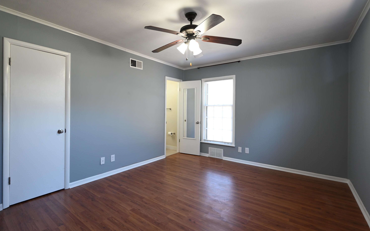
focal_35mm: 17
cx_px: 178
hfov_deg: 94.3
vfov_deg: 68.0
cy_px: 111
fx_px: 171
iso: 720
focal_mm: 16
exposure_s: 1/15
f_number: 9
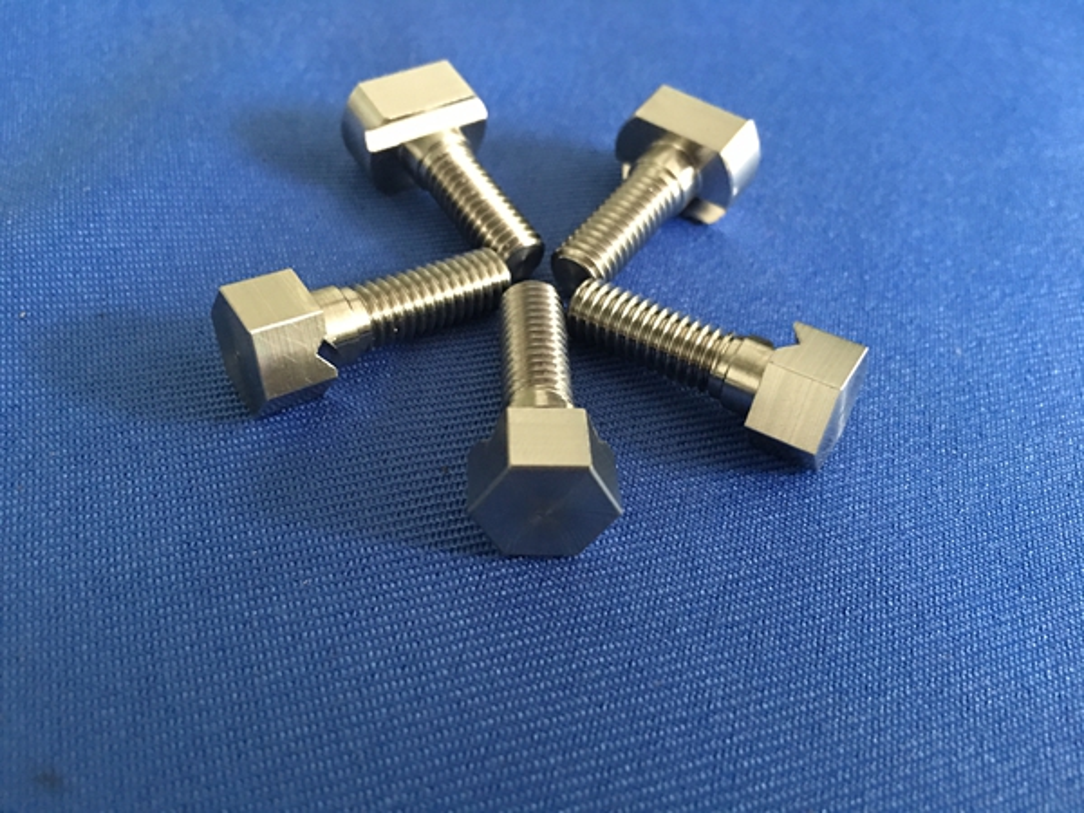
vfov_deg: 48.2
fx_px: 908
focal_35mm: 29
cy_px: 406
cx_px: 542
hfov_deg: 61.7
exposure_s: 1/4
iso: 100
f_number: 2.2
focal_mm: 4.15
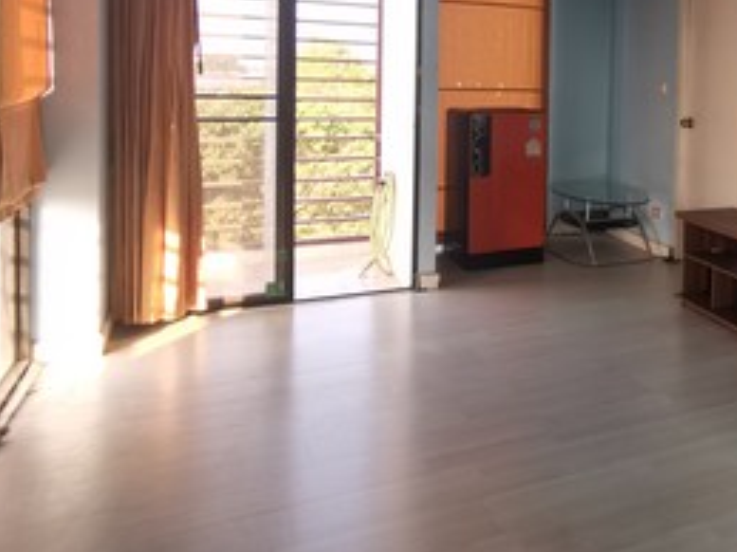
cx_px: 606
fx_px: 724
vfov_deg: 39.9
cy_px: 100
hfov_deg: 50.2
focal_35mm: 34
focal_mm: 2.35
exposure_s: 1/100
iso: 125
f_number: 2.2
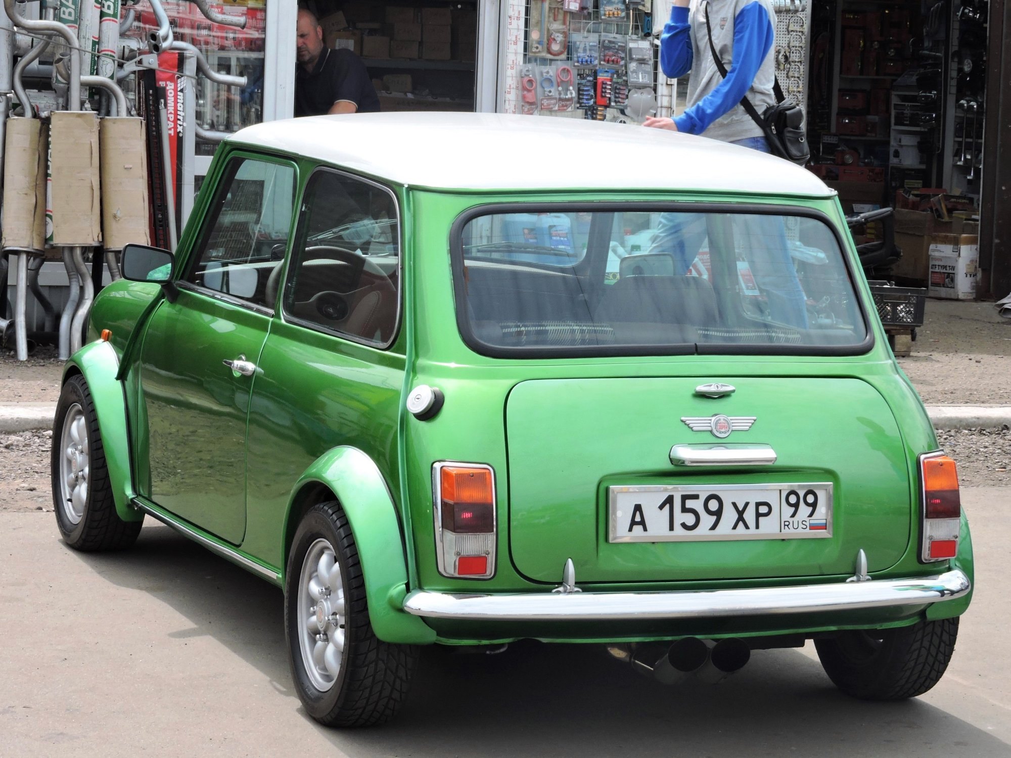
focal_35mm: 95
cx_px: 506
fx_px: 2775
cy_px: 379
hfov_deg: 20.7
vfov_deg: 15.6
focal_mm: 17
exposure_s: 1/400
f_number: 4.8
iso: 100
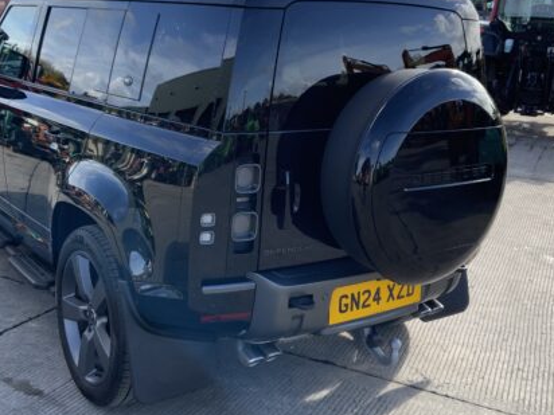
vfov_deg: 32.2
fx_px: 720
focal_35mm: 45
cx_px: 290
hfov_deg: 42.1
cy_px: 195
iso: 16
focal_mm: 3
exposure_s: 1/500
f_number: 1.8
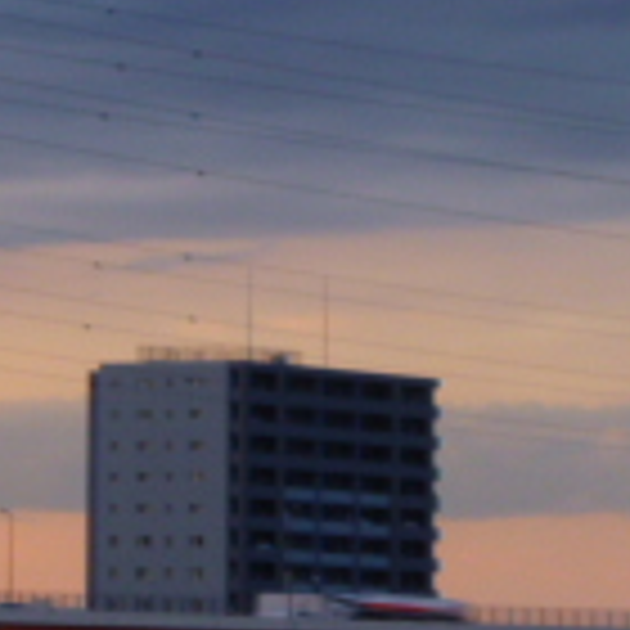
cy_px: 72
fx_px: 6898
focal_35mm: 335
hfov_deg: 5.2
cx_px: -248
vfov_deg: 5.2
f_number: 5.1
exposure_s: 1/10
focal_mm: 14.8
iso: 100
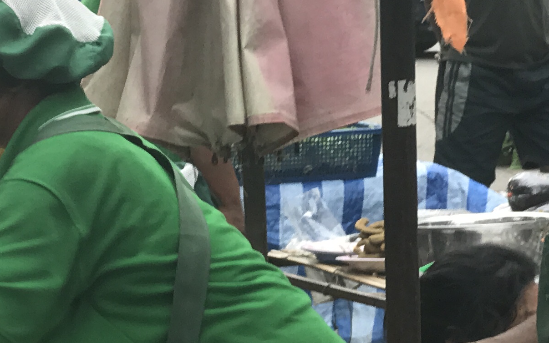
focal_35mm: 202
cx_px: -326
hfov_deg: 10.0
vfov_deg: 6.4
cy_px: 546
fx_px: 3023
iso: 25
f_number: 2.8
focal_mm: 6.6
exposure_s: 1/50
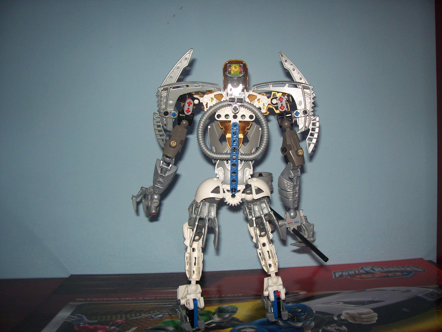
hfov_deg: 53.9
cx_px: 221
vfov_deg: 41.8
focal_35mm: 34
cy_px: 166
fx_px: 434
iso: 80
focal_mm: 5.6
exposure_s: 1/60
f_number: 2.7
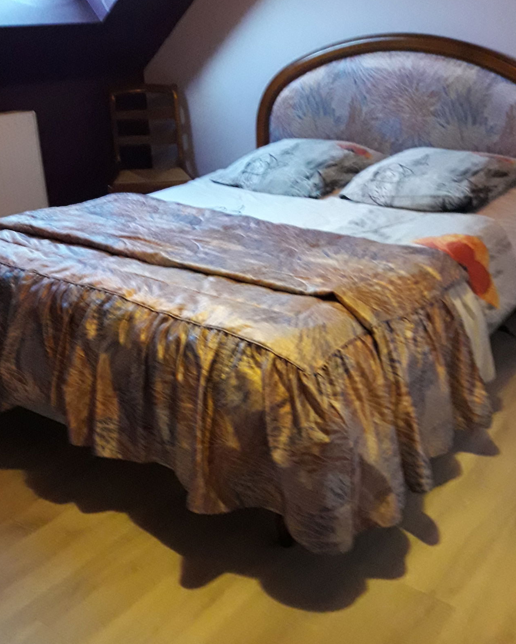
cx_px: 258
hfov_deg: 40.1
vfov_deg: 49.1
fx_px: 706
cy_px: 326
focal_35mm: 37
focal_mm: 3.7
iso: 500
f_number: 1.9
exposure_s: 1/17
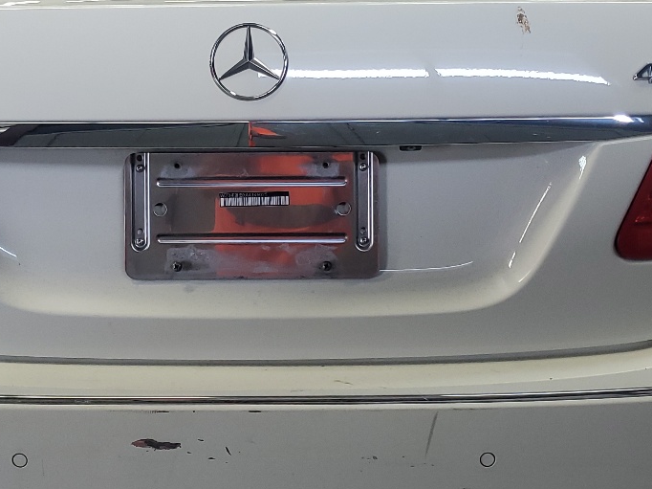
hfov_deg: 31.6
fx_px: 1149
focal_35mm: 61
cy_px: 157
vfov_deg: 23.9
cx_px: 261
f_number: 1.5
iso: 61
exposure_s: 1/60.2
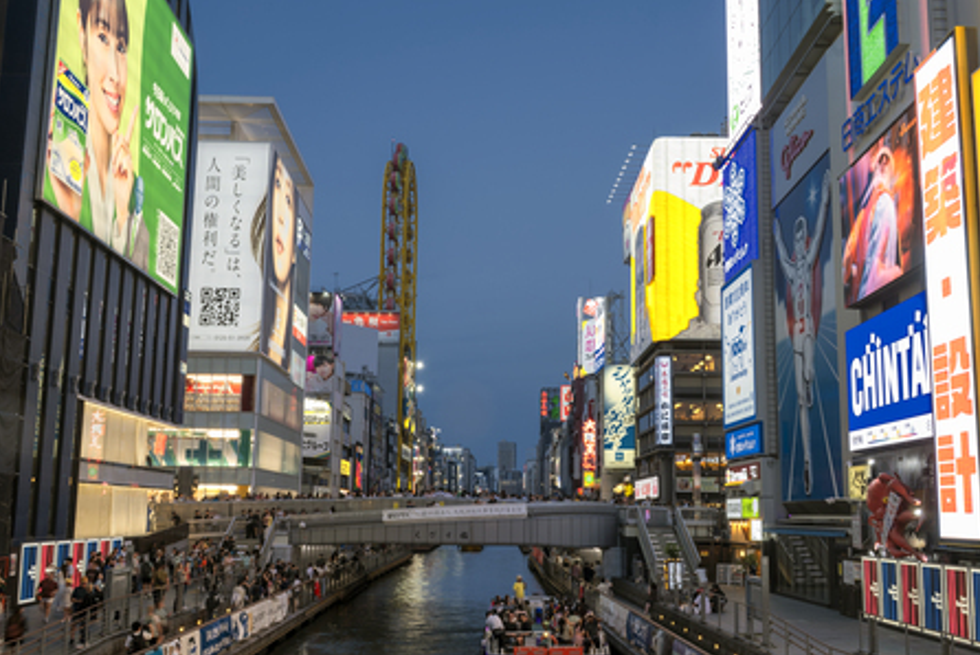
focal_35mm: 34
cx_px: 497
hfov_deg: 55.8
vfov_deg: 38.9
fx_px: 926
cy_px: 326
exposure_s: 1/2.5
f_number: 10
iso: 100
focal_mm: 22
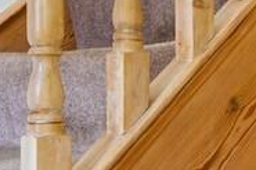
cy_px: 69
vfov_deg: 16.4
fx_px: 590
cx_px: 382
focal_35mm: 83
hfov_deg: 20.9
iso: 160
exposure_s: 1/2
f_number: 7.1
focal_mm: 10.3
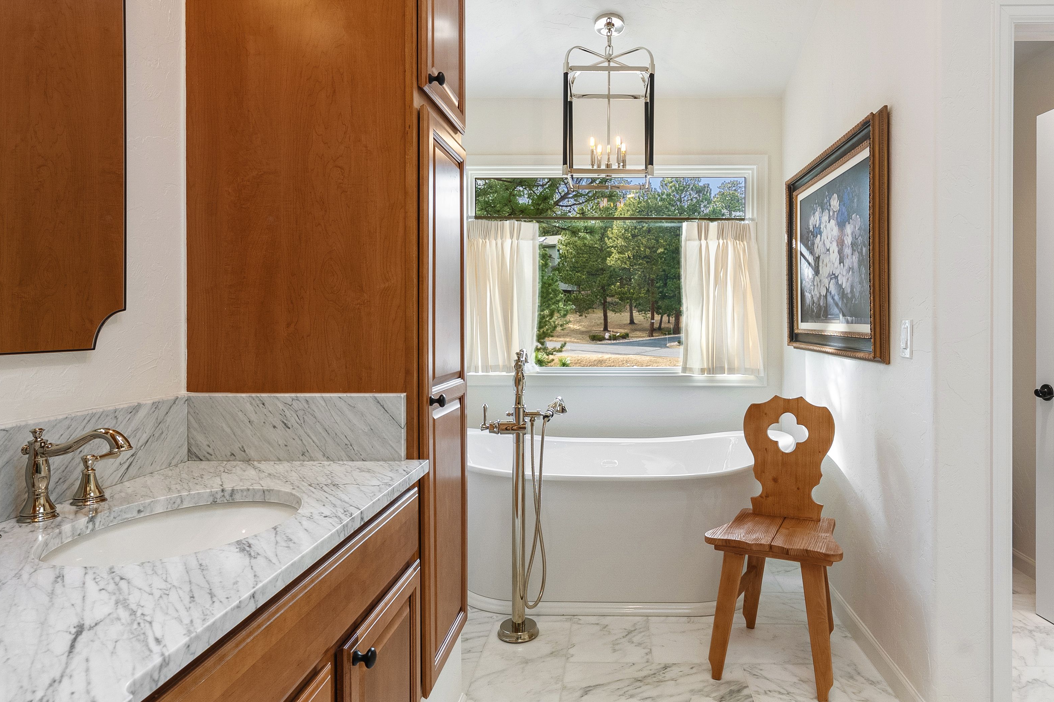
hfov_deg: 75.7
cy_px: 330
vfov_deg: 55.1
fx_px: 673
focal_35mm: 23
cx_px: 603
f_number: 9
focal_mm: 17
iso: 640
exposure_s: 1/10
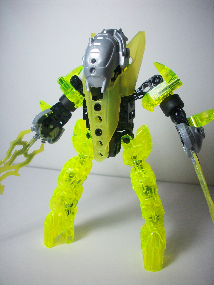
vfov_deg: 50.1
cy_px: 142
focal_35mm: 37
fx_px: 305
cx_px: 107
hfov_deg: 38.7
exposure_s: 1/79.8
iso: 80
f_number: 2.8
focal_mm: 6.2
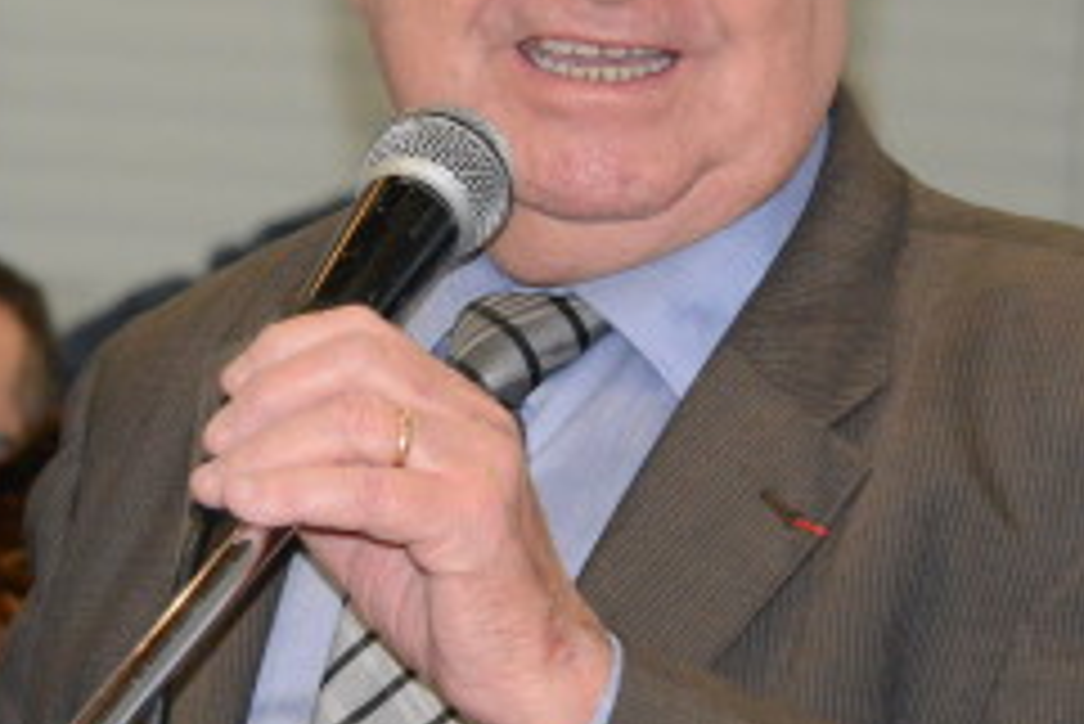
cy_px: 259
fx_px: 11810
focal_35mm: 392
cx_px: 468
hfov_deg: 5.3
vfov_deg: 3.5
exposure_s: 1/160
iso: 6400
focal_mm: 135
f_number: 8
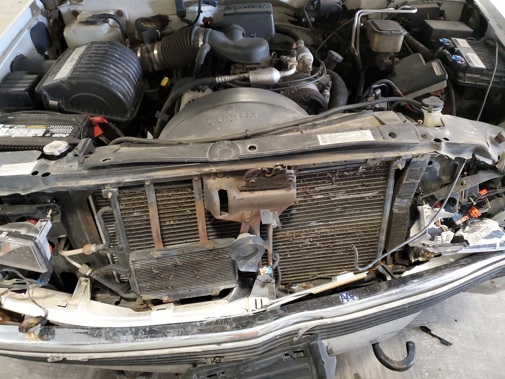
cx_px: 252
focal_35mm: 26
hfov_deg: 67.3
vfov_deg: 53.1
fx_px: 379
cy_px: 190
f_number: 1.5
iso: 345
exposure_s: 1/30
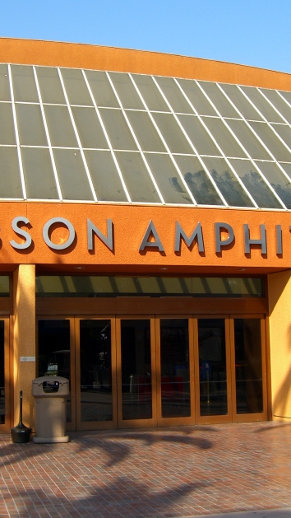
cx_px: 145
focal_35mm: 56
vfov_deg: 37.2
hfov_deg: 21.5
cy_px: 258
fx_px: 768
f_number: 4
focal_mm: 7.9
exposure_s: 1/400
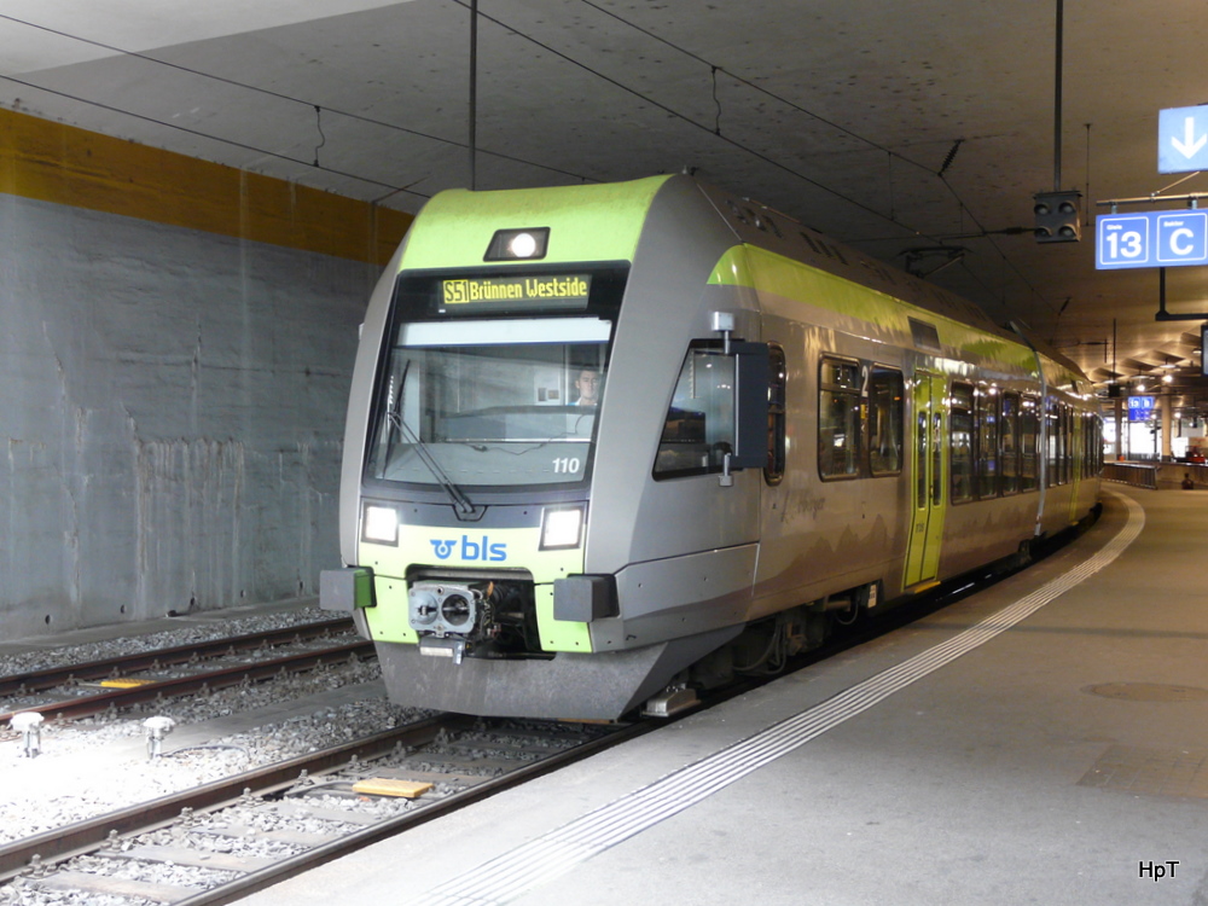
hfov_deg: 41.2
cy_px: 453
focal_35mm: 46
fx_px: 1605
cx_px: 604
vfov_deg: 31.5
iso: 200
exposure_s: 1/13
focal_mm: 7.5
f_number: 3.2
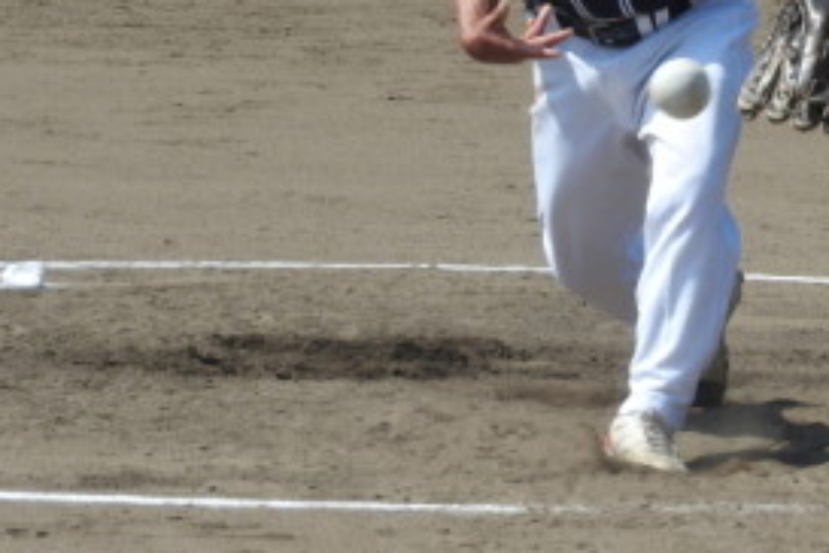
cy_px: -3
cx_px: 802
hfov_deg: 4.5
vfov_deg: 3.0
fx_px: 10523
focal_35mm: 457
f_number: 5.3
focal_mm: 35.8
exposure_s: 1/640
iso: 100
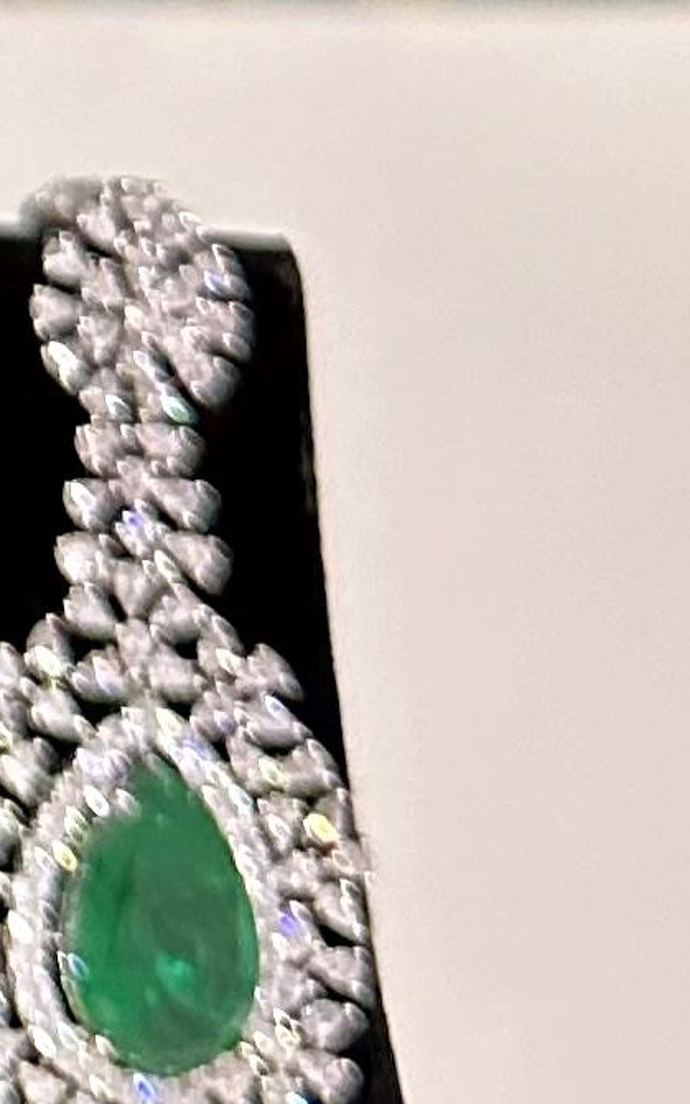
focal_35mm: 153
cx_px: -1347
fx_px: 4601
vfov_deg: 12.3
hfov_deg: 7.6
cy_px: -975
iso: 640
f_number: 1.78
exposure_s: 1/50
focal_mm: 6.86
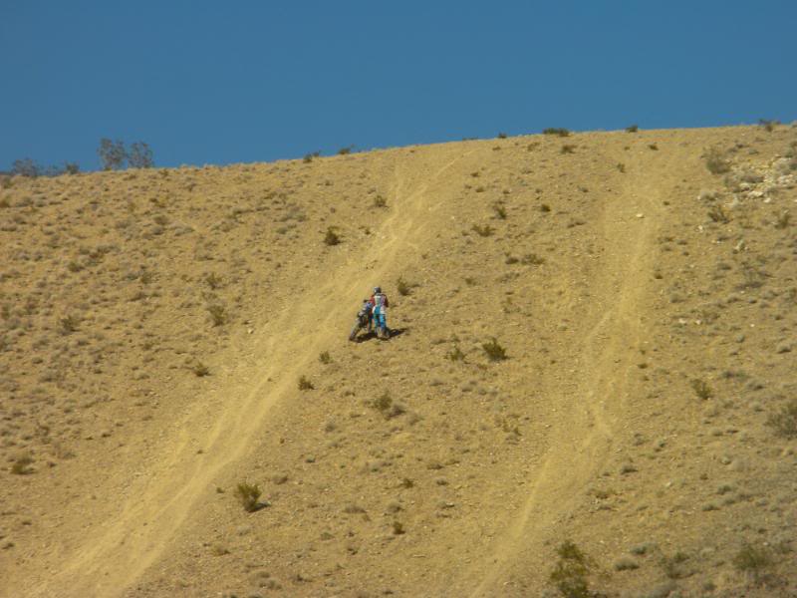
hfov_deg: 7.6
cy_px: 299
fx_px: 5986
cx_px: 398
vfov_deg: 5.7
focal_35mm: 260
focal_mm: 46.2
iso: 90
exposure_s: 1/126
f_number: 14
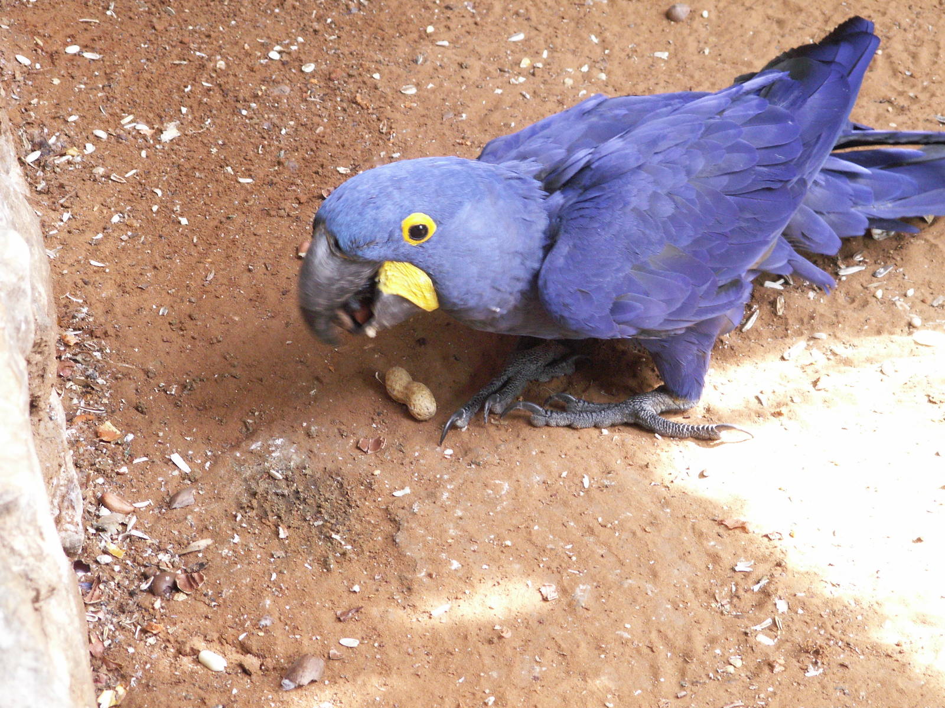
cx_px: 472
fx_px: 3767
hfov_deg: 14.3
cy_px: 354
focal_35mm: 138
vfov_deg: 10.7
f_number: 4
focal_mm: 22.6
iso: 160
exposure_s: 1/25
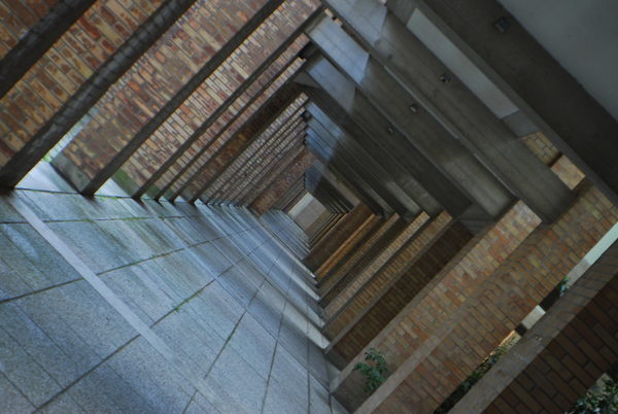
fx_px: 1109
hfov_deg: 31.1
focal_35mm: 64
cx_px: 309
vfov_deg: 21.2
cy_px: 207
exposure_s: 1/40
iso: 100
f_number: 3.5
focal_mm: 43
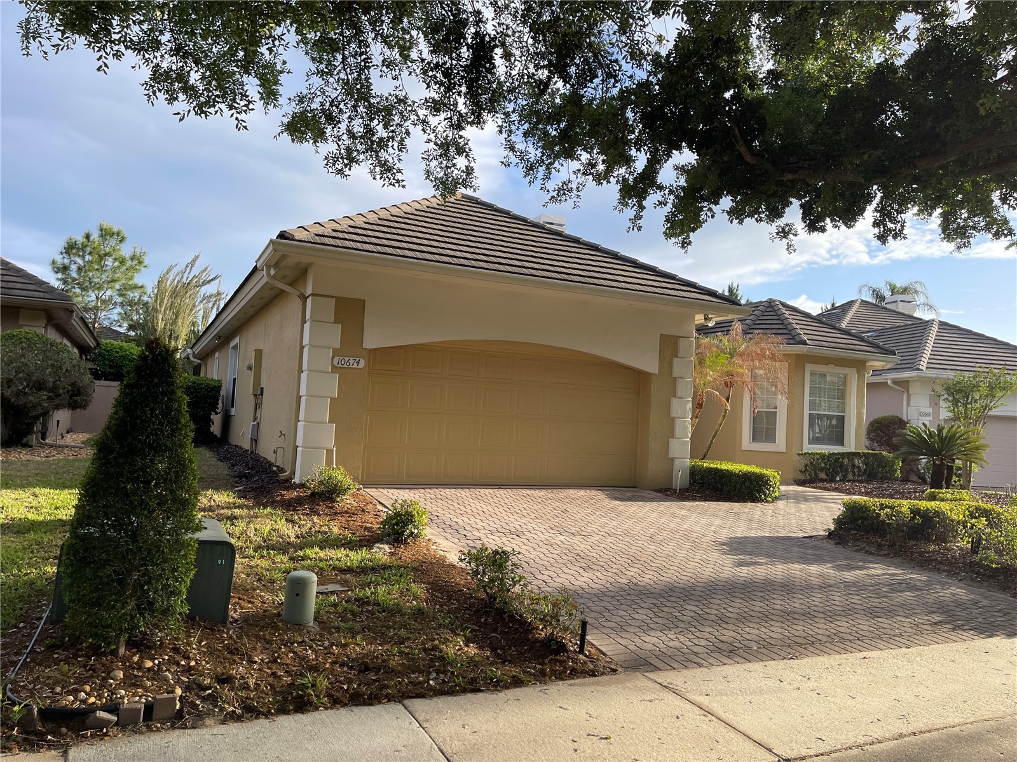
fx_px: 734
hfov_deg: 69.4
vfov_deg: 54.9
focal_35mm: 25
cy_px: 381
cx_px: 508
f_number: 1.6
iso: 32
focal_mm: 5.1
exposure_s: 1/1003
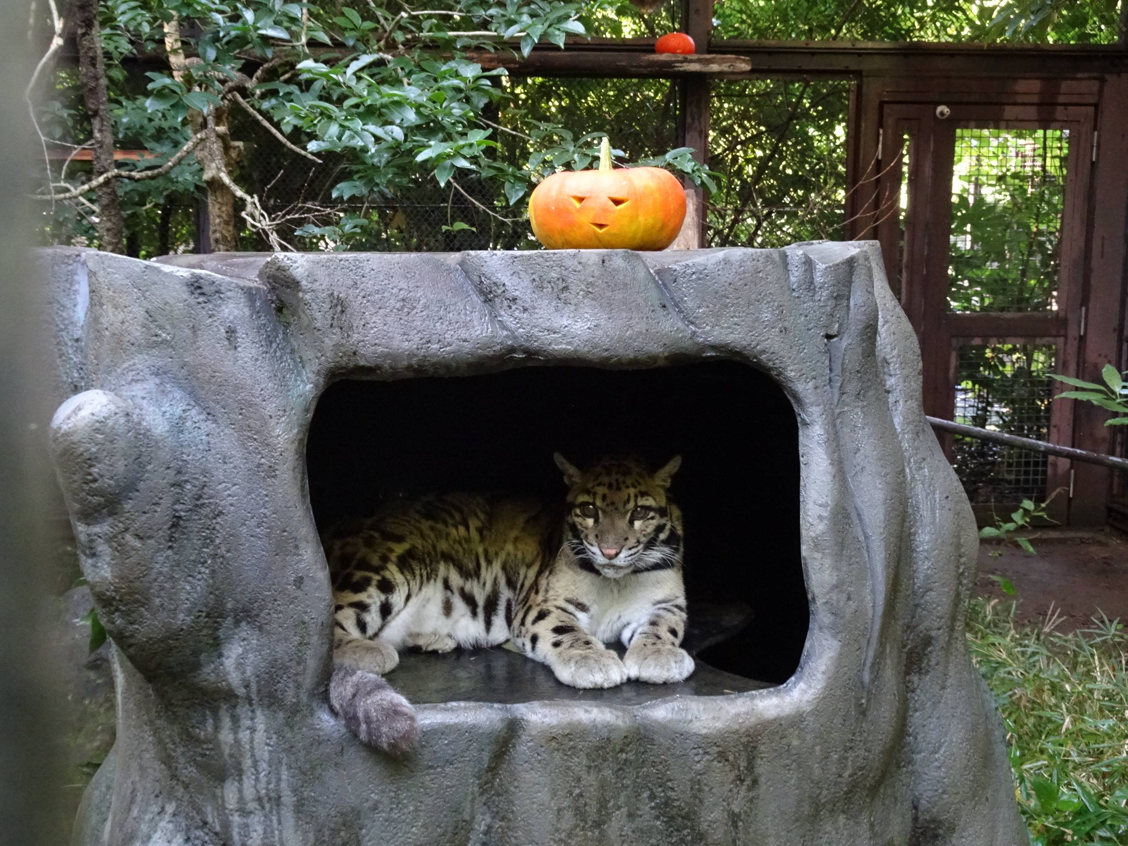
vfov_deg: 32.9
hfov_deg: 42.9
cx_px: 564
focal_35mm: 44
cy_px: 423
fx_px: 1434
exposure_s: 1/25
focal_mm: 7.6
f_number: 4.5
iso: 800
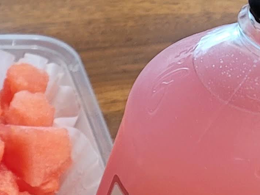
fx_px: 1059
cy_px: 280
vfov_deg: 10.2
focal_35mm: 141
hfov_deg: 12.1
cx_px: -294
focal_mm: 7
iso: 160
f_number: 1.8
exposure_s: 1/119
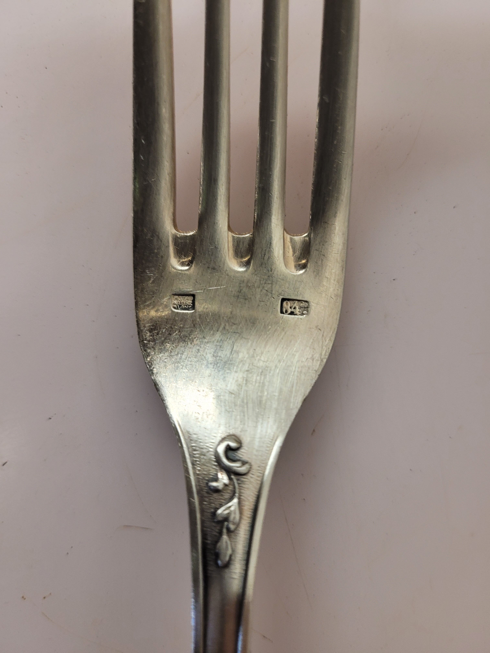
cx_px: 245
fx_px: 491
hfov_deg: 53.1
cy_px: 326
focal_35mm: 26
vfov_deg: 67.3
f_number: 1.8
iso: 200
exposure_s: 1/50
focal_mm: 5.4
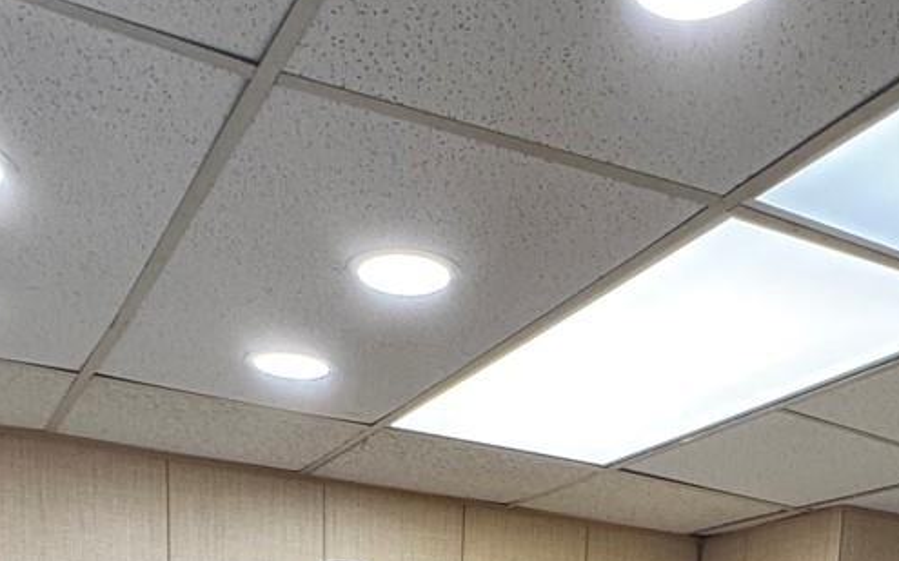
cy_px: 977
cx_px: 505
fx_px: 1176
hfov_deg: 41.8
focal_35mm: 48
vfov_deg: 20.2
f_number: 2.2
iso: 160
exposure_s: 1/120
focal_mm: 2.22
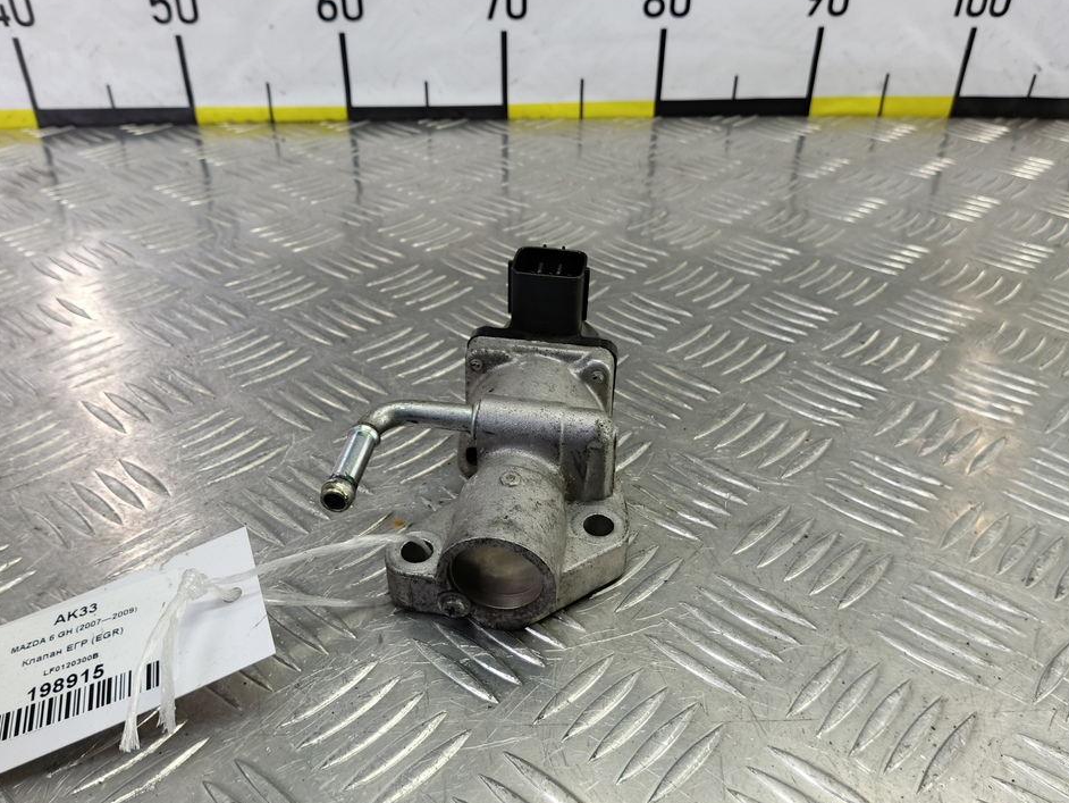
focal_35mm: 25
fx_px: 772
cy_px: 402
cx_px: 522
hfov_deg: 69.4
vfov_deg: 54.9
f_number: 1.6
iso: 135
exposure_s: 1/50
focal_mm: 4.11
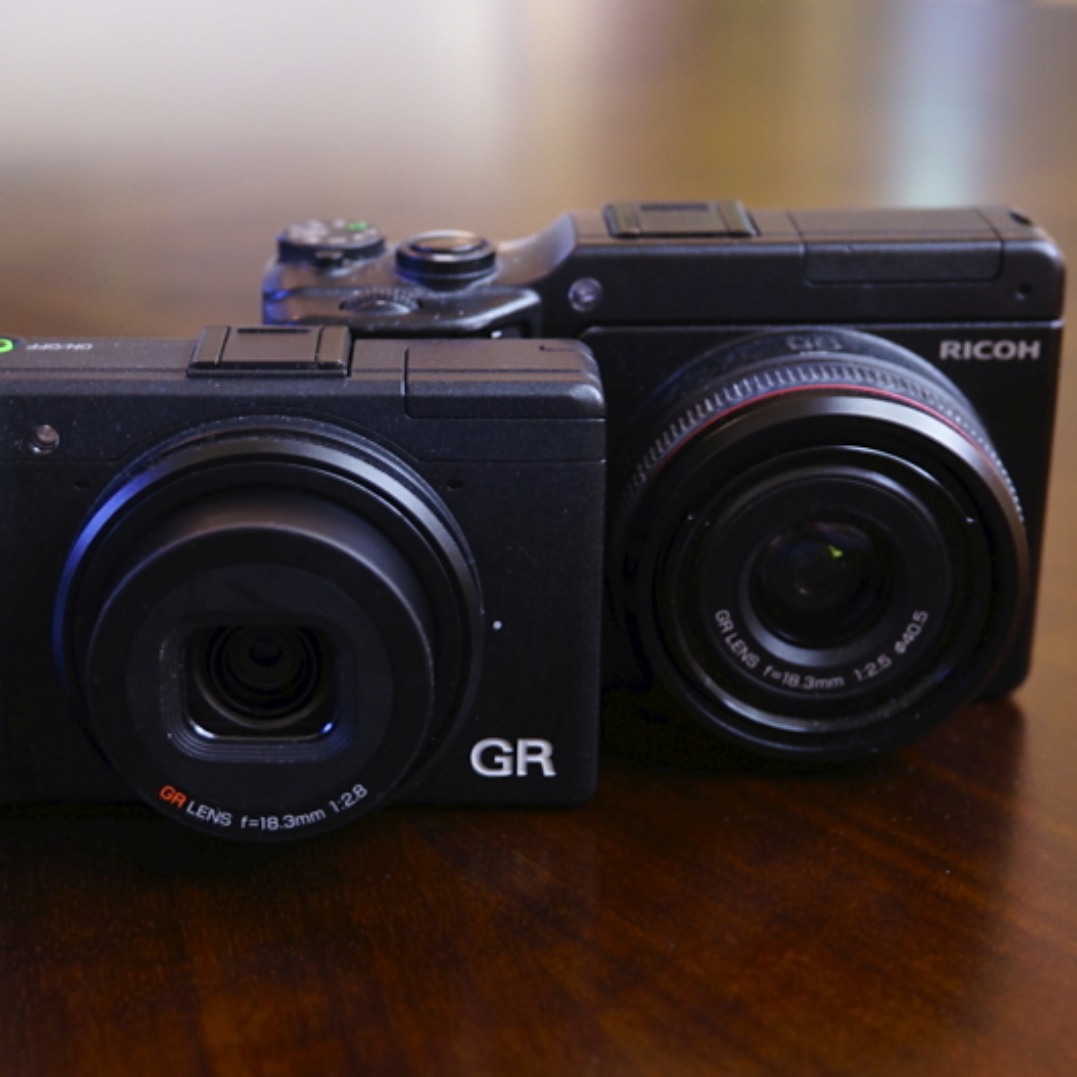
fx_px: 2042
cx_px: 382
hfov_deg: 29.4
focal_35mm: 58
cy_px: 542
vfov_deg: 29.6
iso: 400
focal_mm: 30
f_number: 4
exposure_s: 1/3
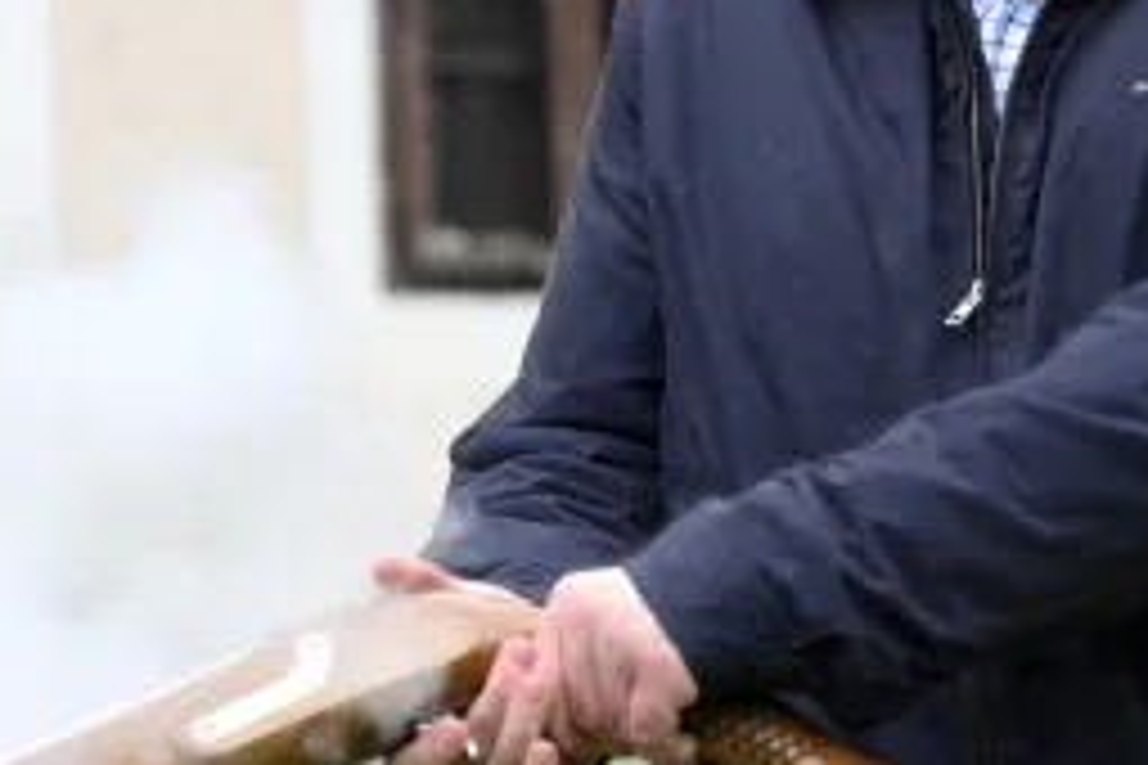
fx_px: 11192
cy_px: 367
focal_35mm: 351
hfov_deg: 5.9
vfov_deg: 3.9
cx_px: 306
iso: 400
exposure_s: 1/1000
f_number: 4
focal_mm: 79
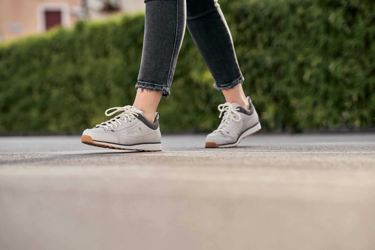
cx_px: 188
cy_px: 125
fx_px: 885
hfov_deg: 23.9
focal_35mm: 85
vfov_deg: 16.1
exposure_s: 1/800
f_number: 2.8
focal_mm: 85
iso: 100
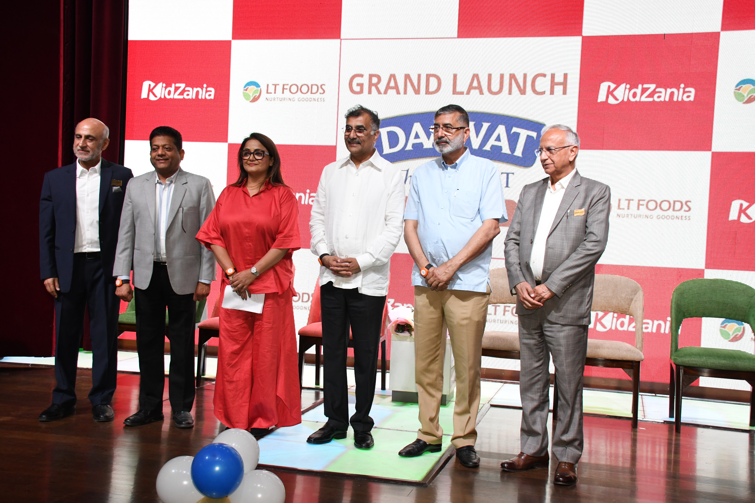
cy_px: 252
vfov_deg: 29.9
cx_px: 378
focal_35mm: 45
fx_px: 944
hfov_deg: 43.6
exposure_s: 1/100
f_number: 5
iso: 1600
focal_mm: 30
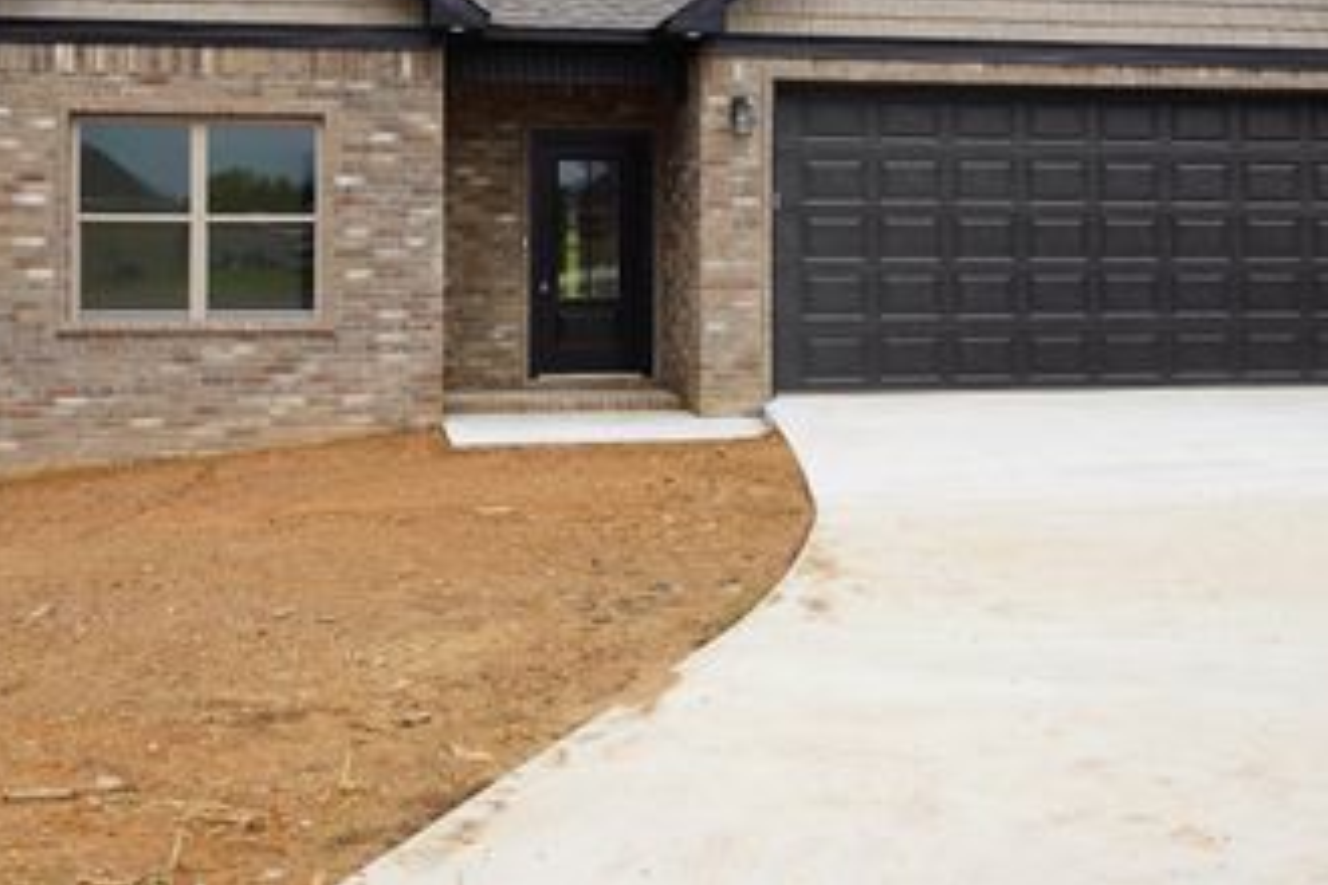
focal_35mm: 47
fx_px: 1734
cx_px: 632
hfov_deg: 41.9
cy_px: 219
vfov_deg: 28.2
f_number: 5
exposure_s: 1/500
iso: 100
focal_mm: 31
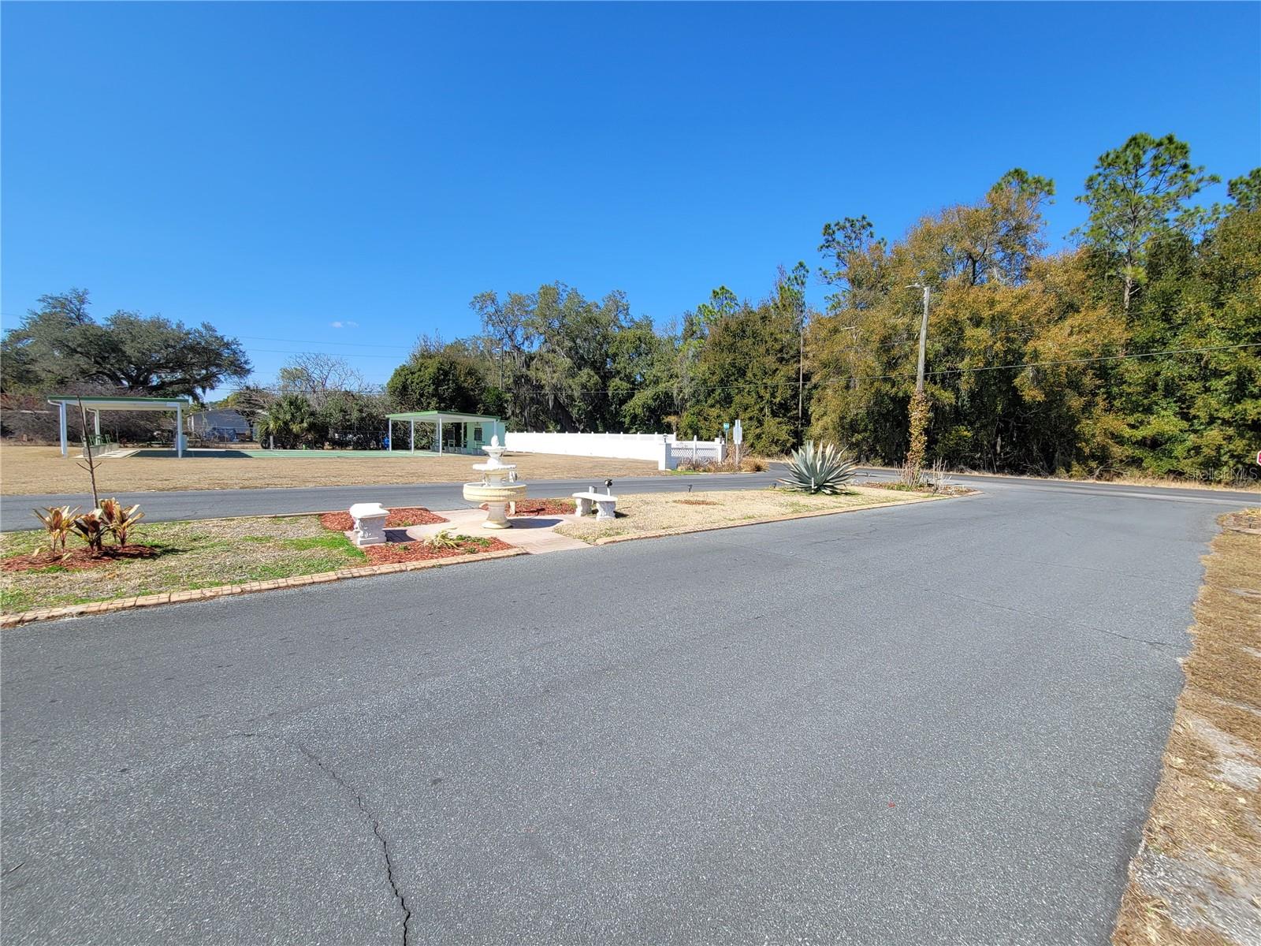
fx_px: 474
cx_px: 630
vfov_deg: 89.9
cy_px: 473
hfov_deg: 106.2
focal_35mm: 13
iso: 50
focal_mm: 2.2
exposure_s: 1/1406
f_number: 2.2
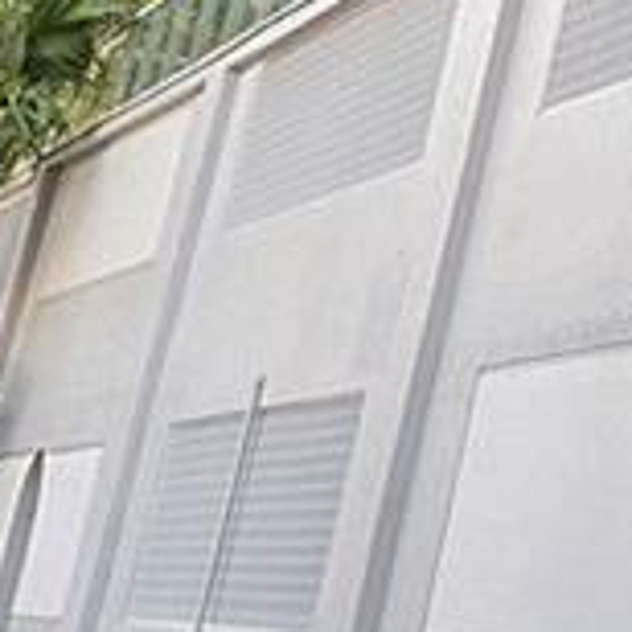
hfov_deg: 9.1
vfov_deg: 12.3
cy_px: -421
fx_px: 2727
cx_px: 2171
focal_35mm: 132
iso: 200
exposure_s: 1/50
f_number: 8
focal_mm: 10
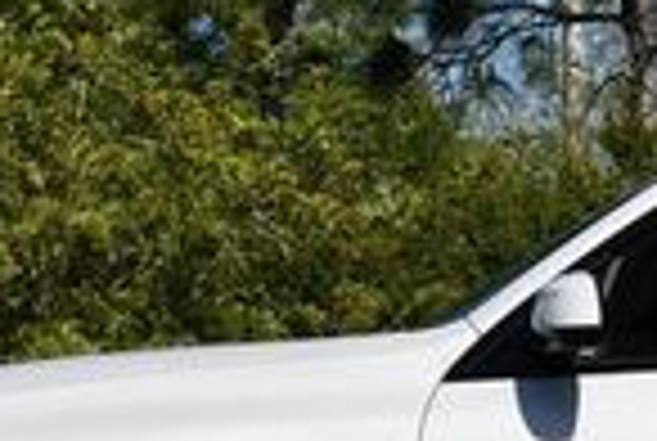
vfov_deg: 6.1
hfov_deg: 8.8
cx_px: 958
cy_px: 189
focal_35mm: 228
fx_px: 4169
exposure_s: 1/400
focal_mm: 26
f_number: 10
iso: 100
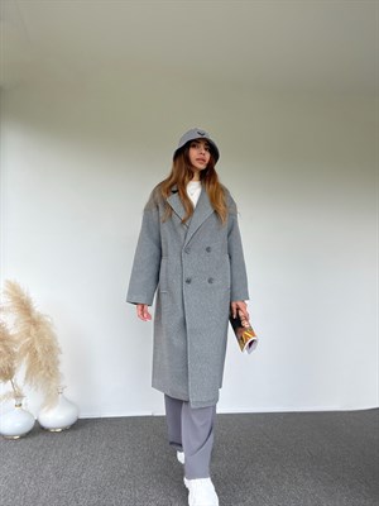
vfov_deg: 73.9
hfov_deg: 58.9
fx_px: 336
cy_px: 253
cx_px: 190
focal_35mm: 23
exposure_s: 1/121
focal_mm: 2.71
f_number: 2.2
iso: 80
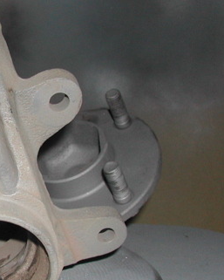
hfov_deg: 19.8
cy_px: 174
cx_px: -19
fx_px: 613
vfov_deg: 25.6
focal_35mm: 74
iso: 100
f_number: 7.6
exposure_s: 1/60
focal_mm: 8
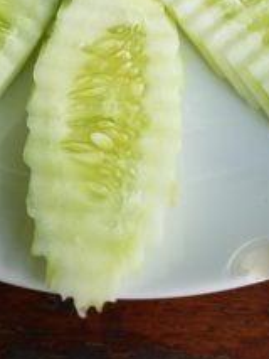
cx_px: 125
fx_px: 631
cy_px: -46
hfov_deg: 24.0
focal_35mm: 61
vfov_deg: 28.5
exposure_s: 1/455
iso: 50
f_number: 1.7
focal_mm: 4.2
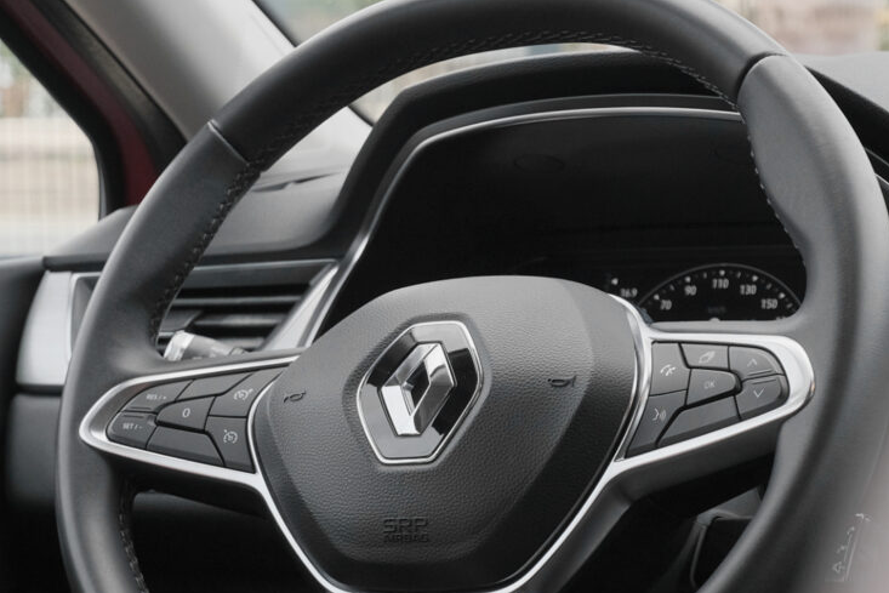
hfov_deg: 21.4
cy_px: 413
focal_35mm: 95
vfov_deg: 14.4
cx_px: 388
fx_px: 2346
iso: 2000
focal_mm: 45
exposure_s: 1/100
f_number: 7.1
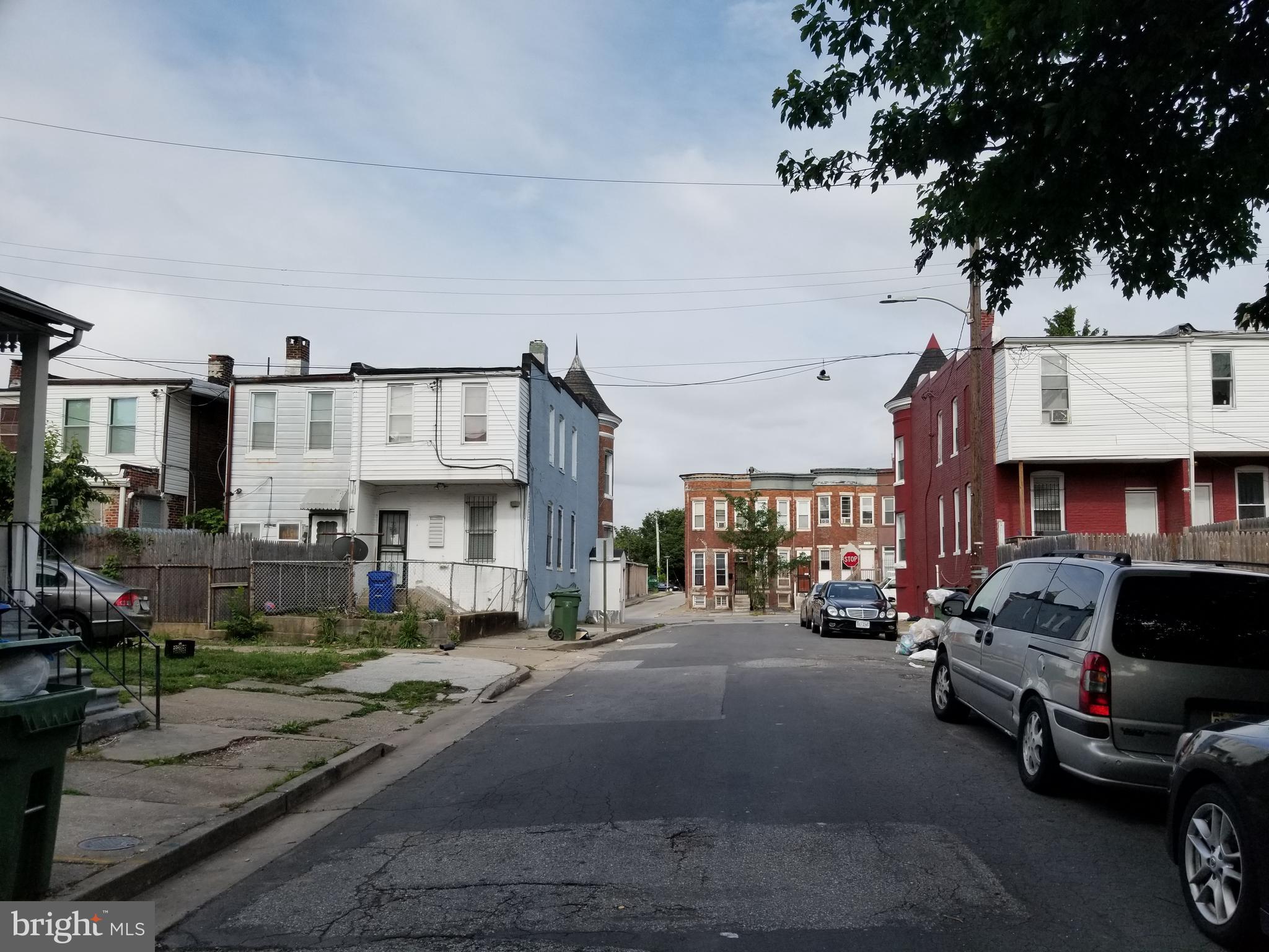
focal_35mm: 26
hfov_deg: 67.3
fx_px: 953
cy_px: 476
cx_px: 634
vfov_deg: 53.1
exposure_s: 1/2624
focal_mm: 4.25
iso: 50
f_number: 1.7
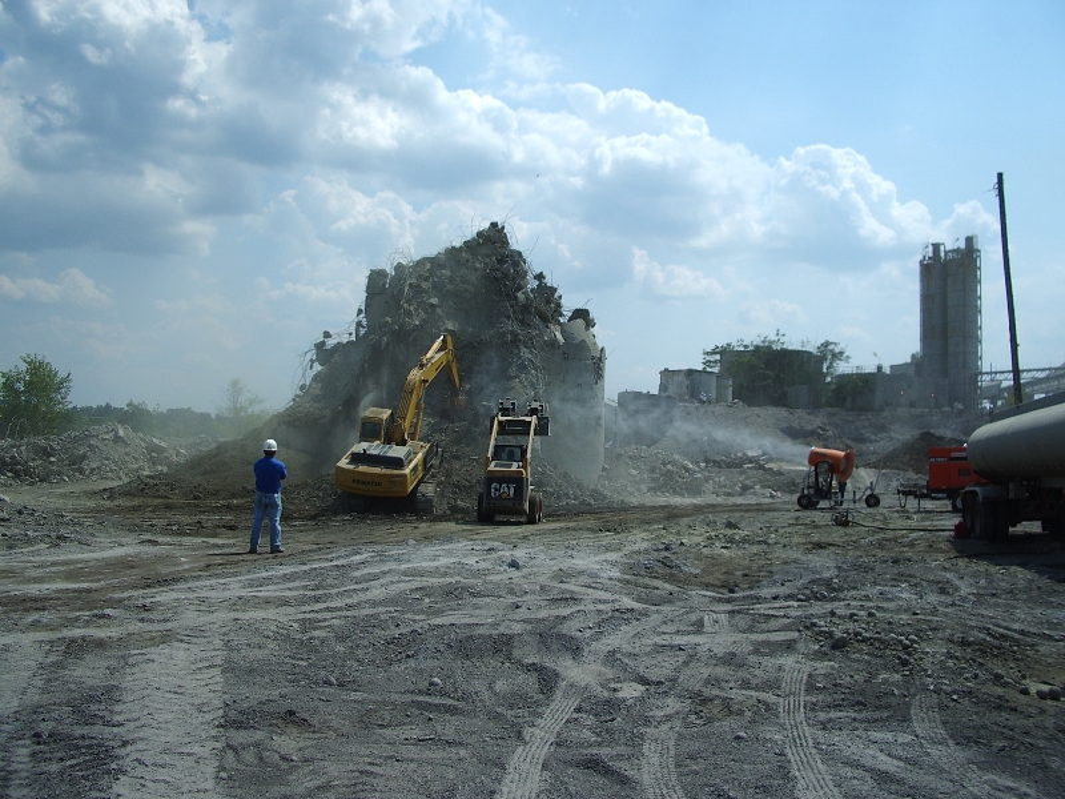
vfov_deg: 40.7
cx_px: 532
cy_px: 400
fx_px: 1077
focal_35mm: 35
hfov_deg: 52.6
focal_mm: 5.8
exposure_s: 1/800
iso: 50
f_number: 4.3
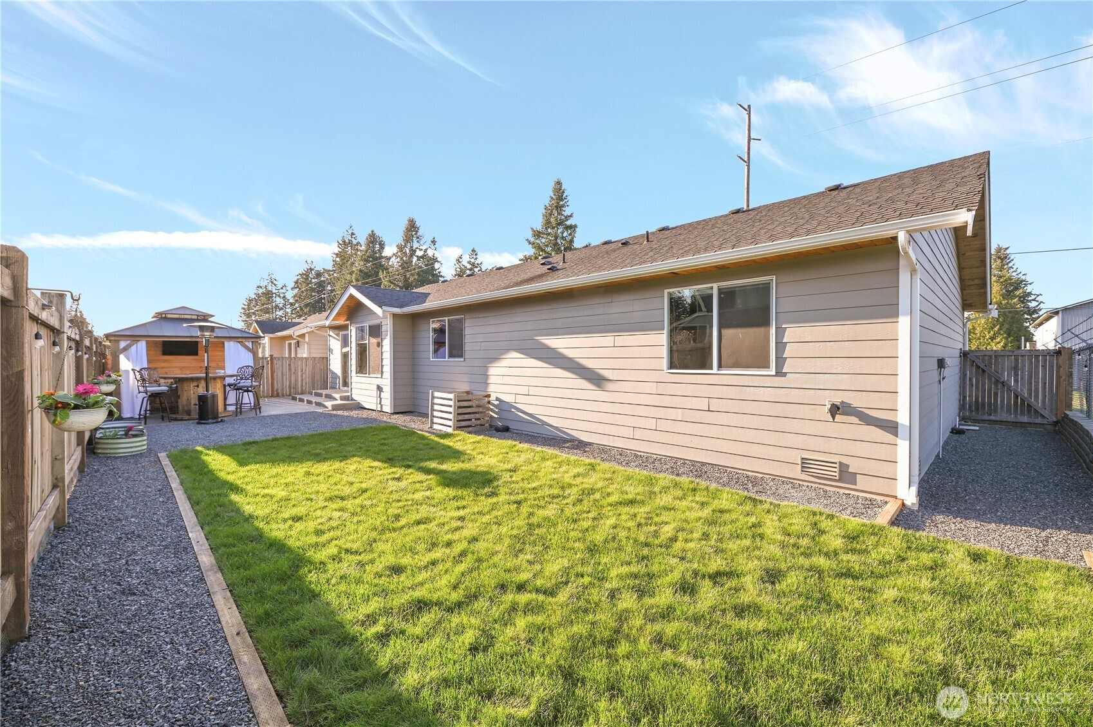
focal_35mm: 14
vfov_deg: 81.1
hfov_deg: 104.3
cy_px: 364
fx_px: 425
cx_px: 546
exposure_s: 1/80
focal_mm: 14
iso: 100
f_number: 7.1
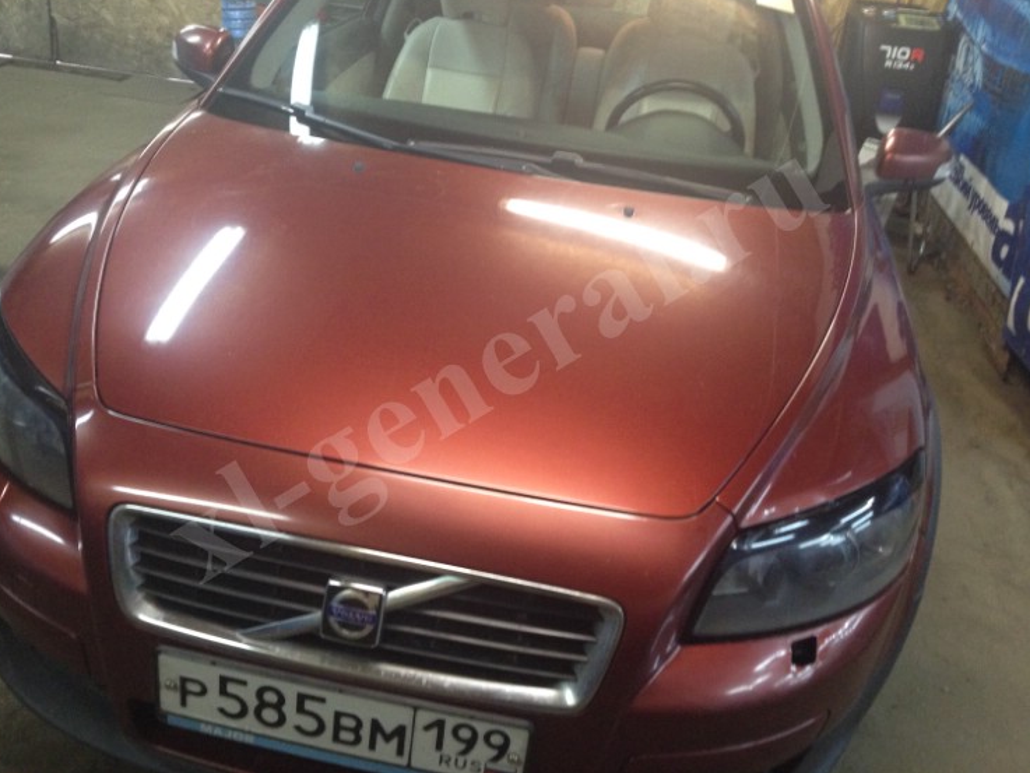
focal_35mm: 38
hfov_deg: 49.0
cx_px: 493
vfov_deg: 37.7
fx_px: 1131
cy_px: 355
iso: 250
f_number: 2.4
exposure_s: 1/20
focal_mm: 4.28
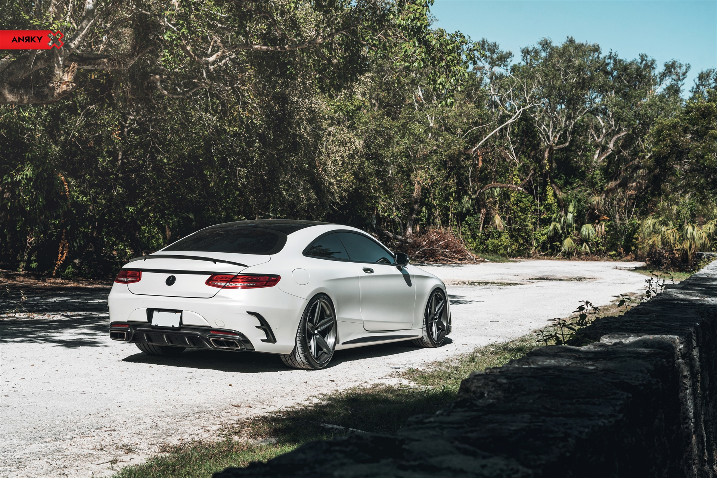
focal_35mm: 53
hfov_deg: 37.5
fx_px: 1056
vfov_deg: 25.5
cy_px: 239
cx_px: 358
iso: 160
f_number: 7.1
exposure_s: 1/200
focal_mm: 53
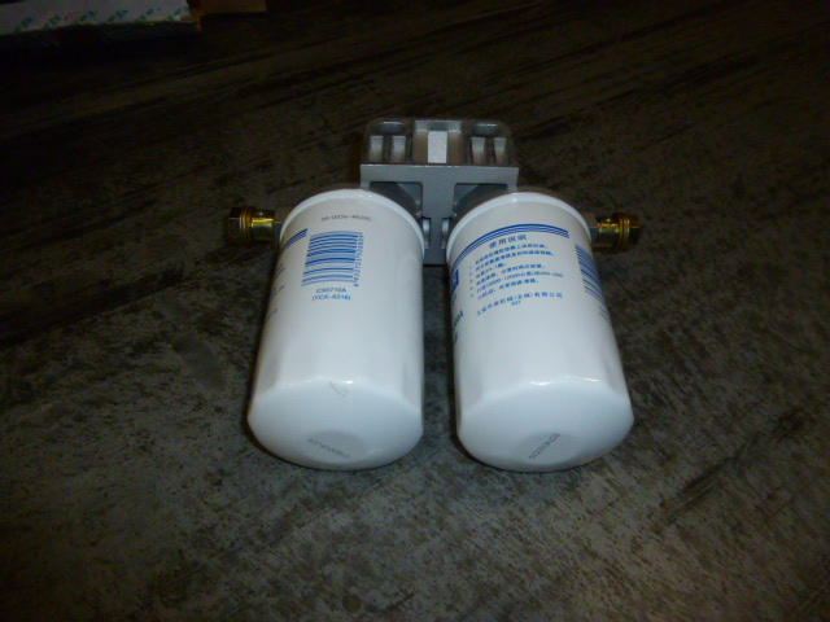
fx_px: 599
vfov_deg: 54.9
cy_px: 311
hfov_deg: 69.4
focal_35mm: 25
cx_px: 415
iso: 320
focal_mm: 4.5
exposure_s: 1/60
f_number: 3.1
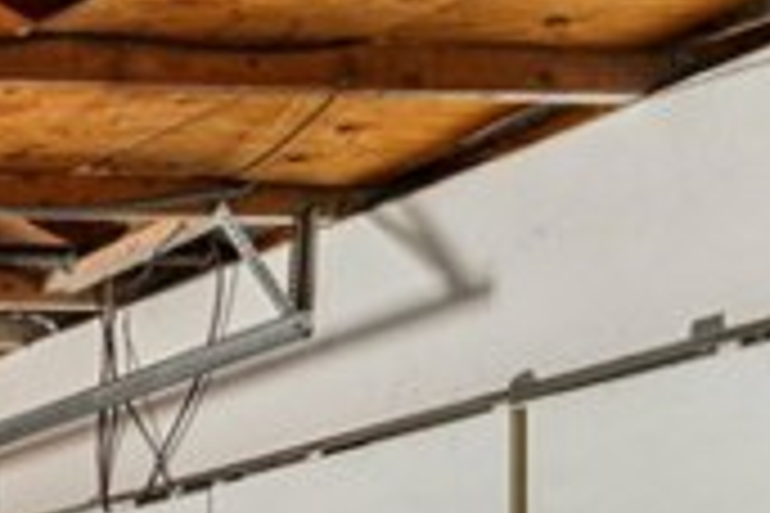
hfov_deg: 14.0
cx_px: -1202
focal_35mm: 78
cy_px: 868
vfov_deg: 15.5
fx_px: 1668
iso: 400
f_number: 8
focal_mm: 13
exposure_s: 1/2.5
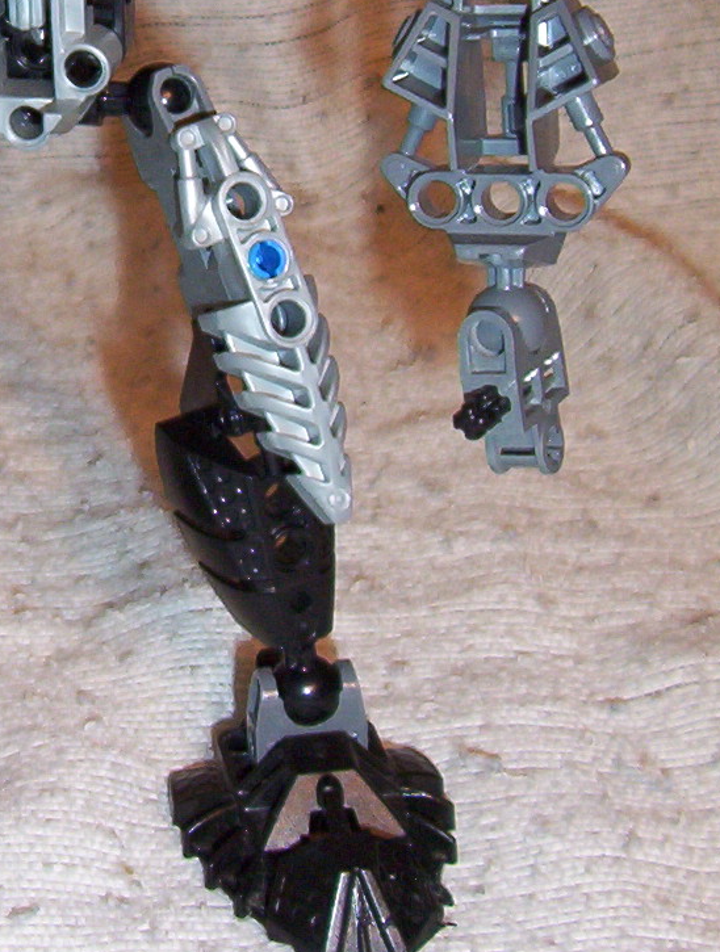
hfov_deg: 17.7
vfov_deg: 23.4
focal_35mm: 81
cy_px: 76
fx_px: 2235
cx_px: -62
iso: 140
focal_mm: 5.54
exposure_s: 1/30
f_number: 2.76
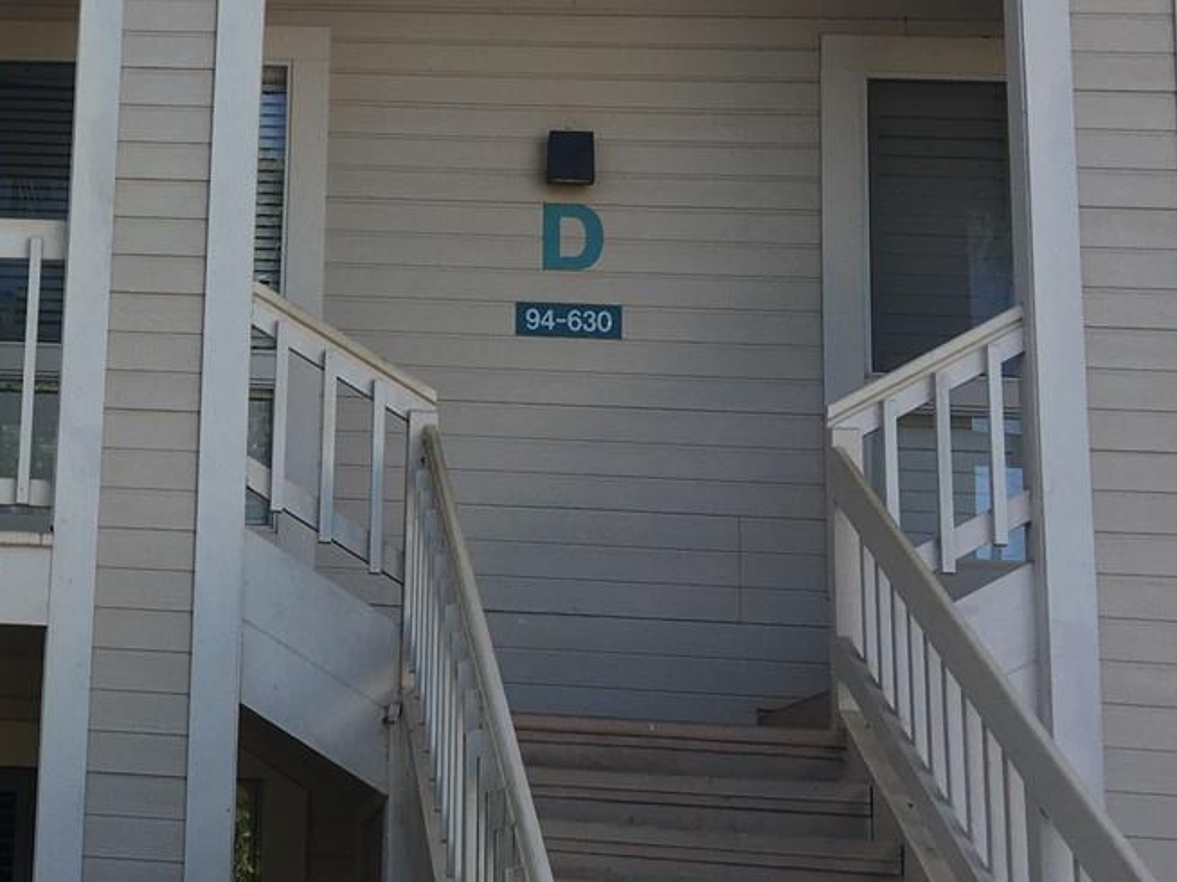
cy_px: 445
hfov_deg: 25.7
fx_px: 2413
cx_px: -72
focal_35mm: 71
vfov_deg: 20.7
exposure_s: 1/220
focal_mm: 4.15
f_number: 2.2
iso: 25
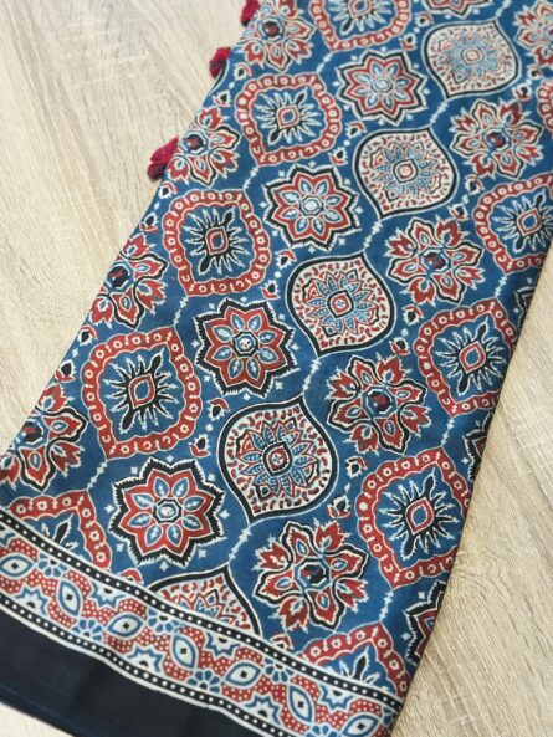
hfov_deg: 30.3
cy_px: 368
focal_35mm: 48
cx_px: 276
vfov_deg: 39.6
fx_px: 1022
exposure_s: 1/60
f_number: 1.78
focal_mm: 6.86
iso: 160
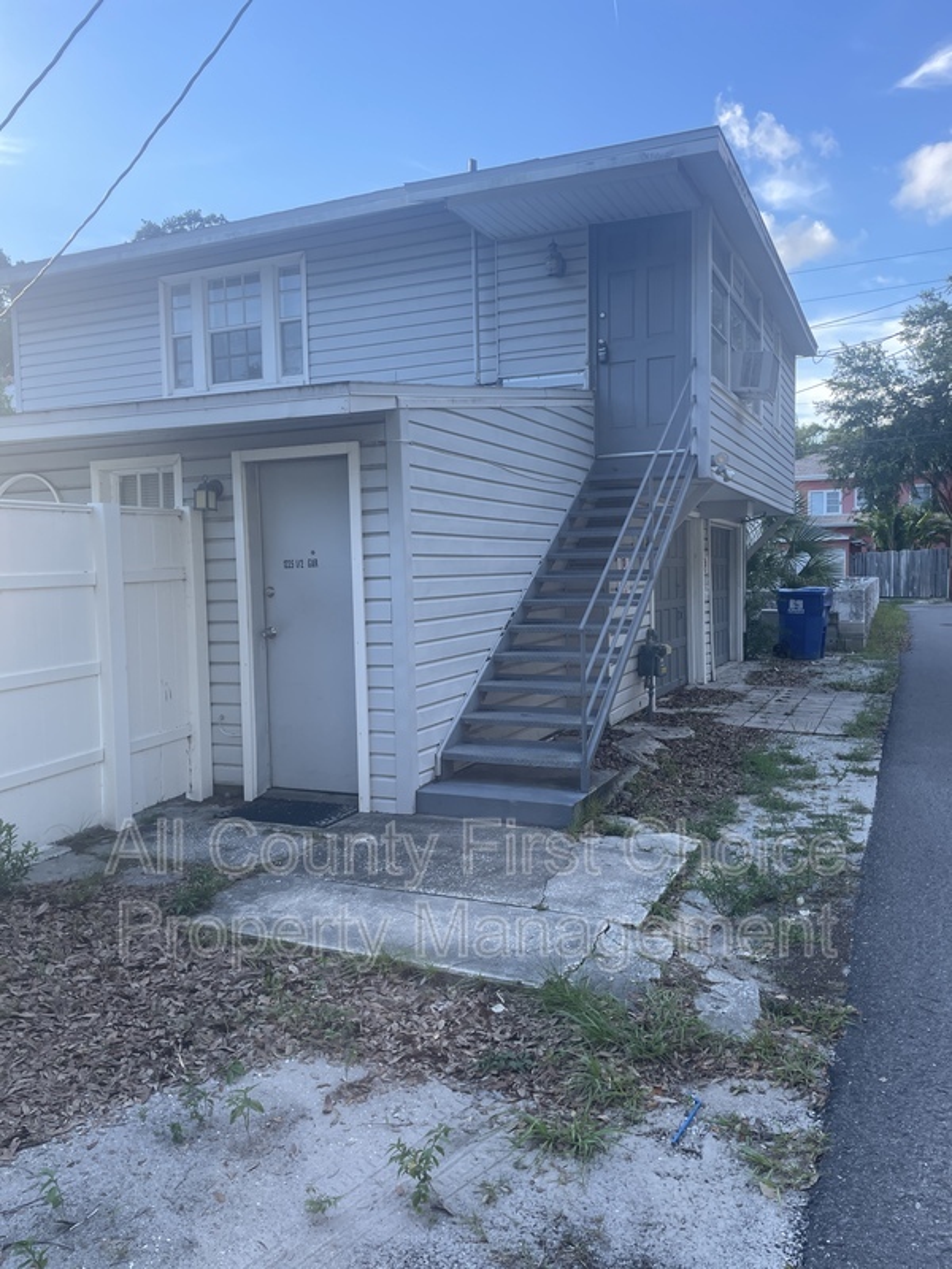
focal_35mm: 26
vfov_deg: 67.3
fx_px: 953
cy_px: 634
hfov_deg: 53.1
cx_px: 476
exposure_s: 1/421
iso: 32
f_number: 1.6
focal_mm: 4.2
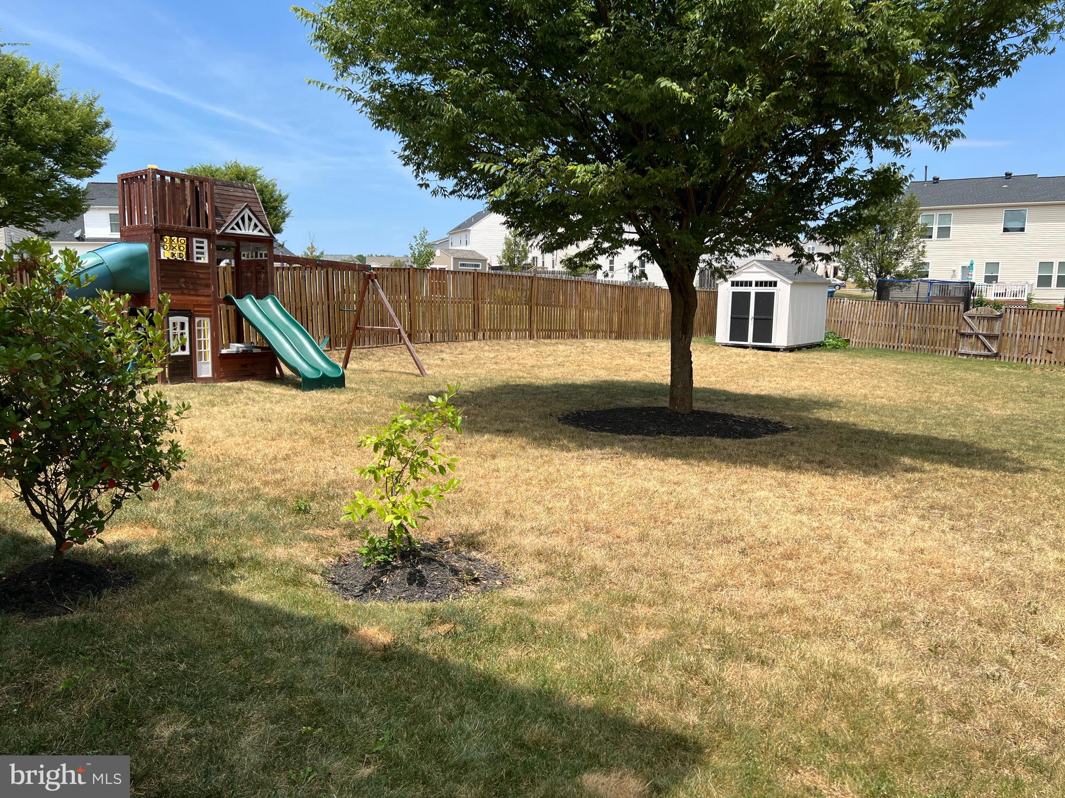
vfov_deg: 53.1
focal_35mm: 26
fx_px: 800
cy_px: 399
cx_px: 532
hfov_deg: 67.3
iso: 50
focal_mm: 5.7
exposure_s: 1/3077
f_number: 1.5
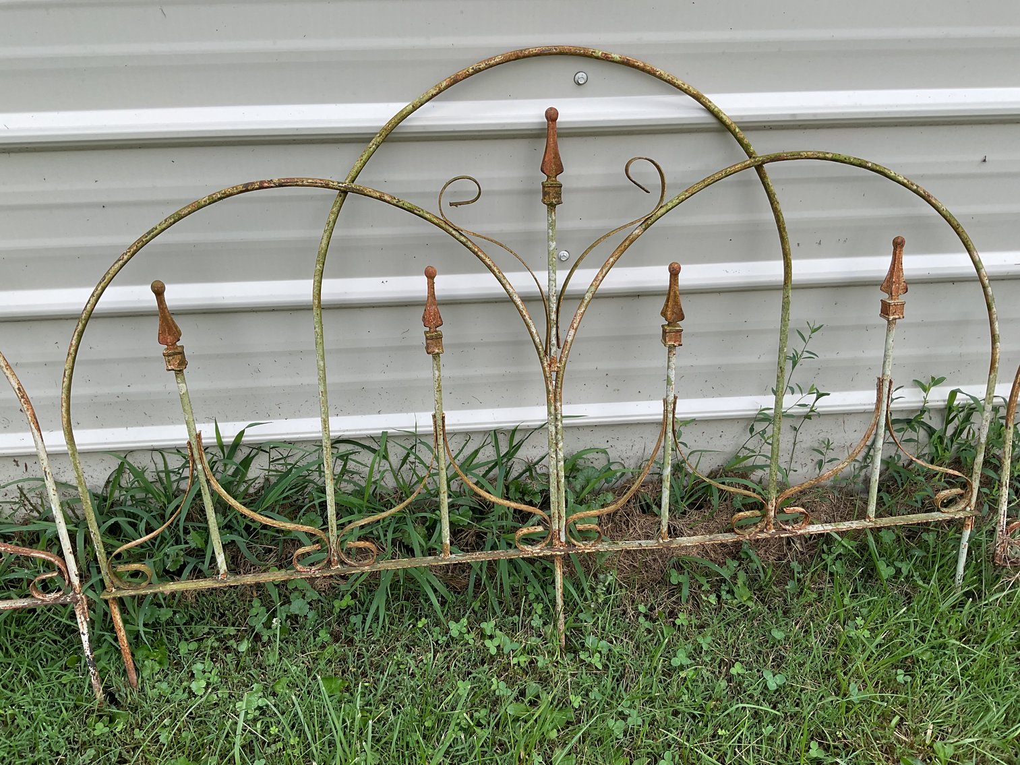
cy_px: 382
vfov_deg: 48.2
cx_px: 510
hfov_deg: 61.7
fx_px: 855
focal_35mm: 29
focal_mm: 3
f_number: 1.8
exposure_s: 1/344
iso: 16
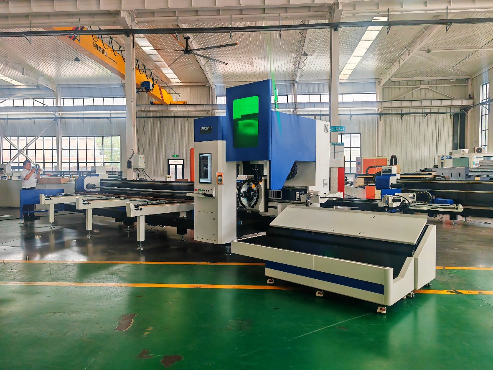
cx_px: 246
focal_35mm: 27
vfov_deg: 51.4
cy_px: 185
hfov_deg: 65.3
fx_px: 385
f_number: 1.6
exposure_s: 1/280
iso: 125
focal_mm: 7.62
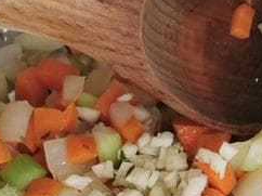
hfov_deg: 14.7
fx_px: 1013
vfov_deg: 10.6
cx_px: 154
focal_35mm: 134
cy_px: 304
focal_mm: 5.56
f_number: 1.6
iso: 100
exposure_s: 1/120
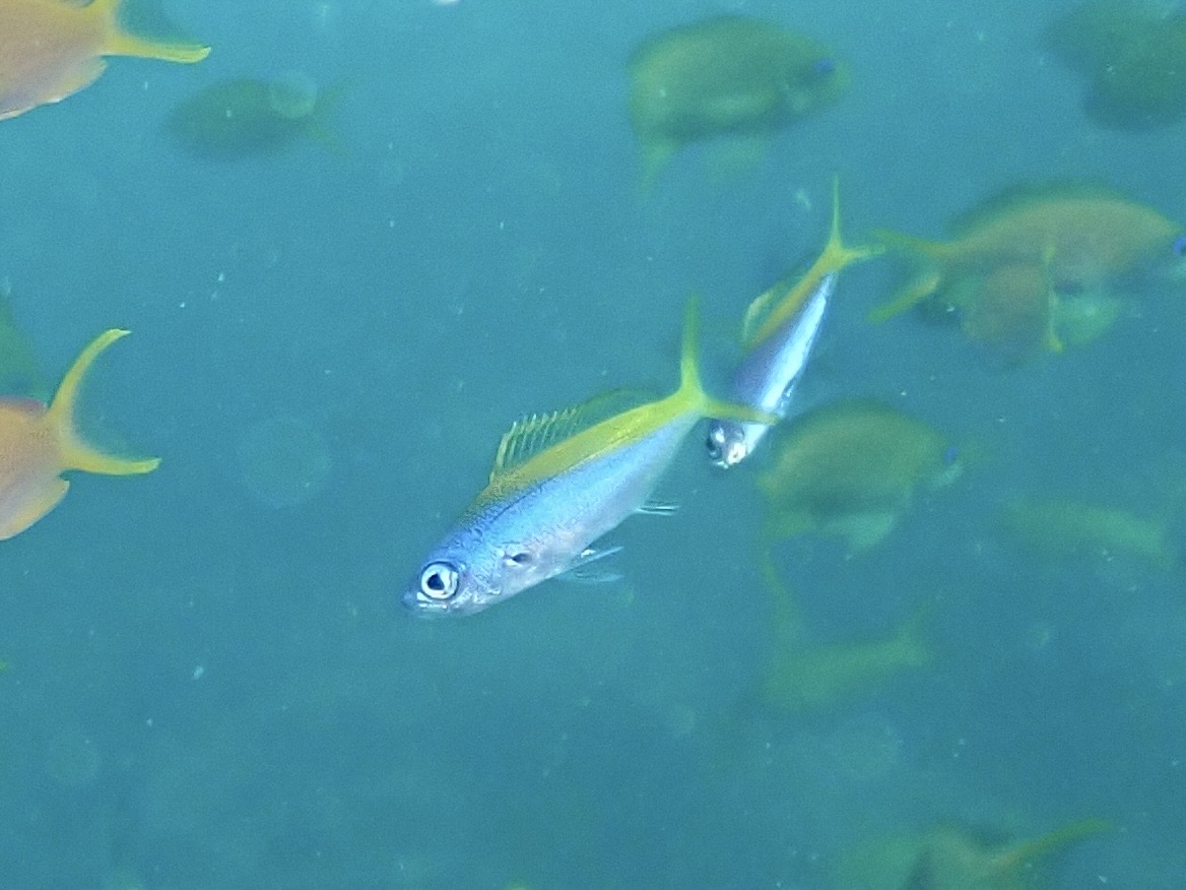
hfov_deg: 42.9
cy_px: 445
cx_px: 593
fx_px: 1508
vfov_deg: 32.9
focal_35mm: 44
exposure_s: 1/320
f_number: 2.9
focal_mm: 7.84
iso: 400
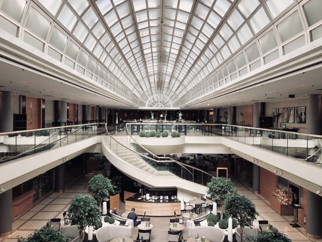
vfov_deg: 49.7
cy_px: 121
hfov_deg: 63.4
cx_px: 161
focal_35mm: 28
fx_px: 260
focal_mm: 3.99
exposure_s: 1/150
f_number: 1.8
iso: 25
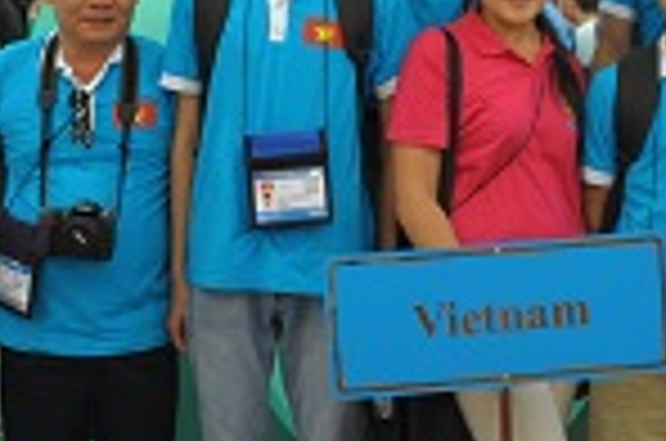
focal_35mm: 85
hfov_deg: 23.8
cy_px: 65
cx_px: 486
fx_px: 1569
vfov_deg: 15.8
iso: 800
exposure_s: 1/50
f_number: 3.5
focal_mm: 28
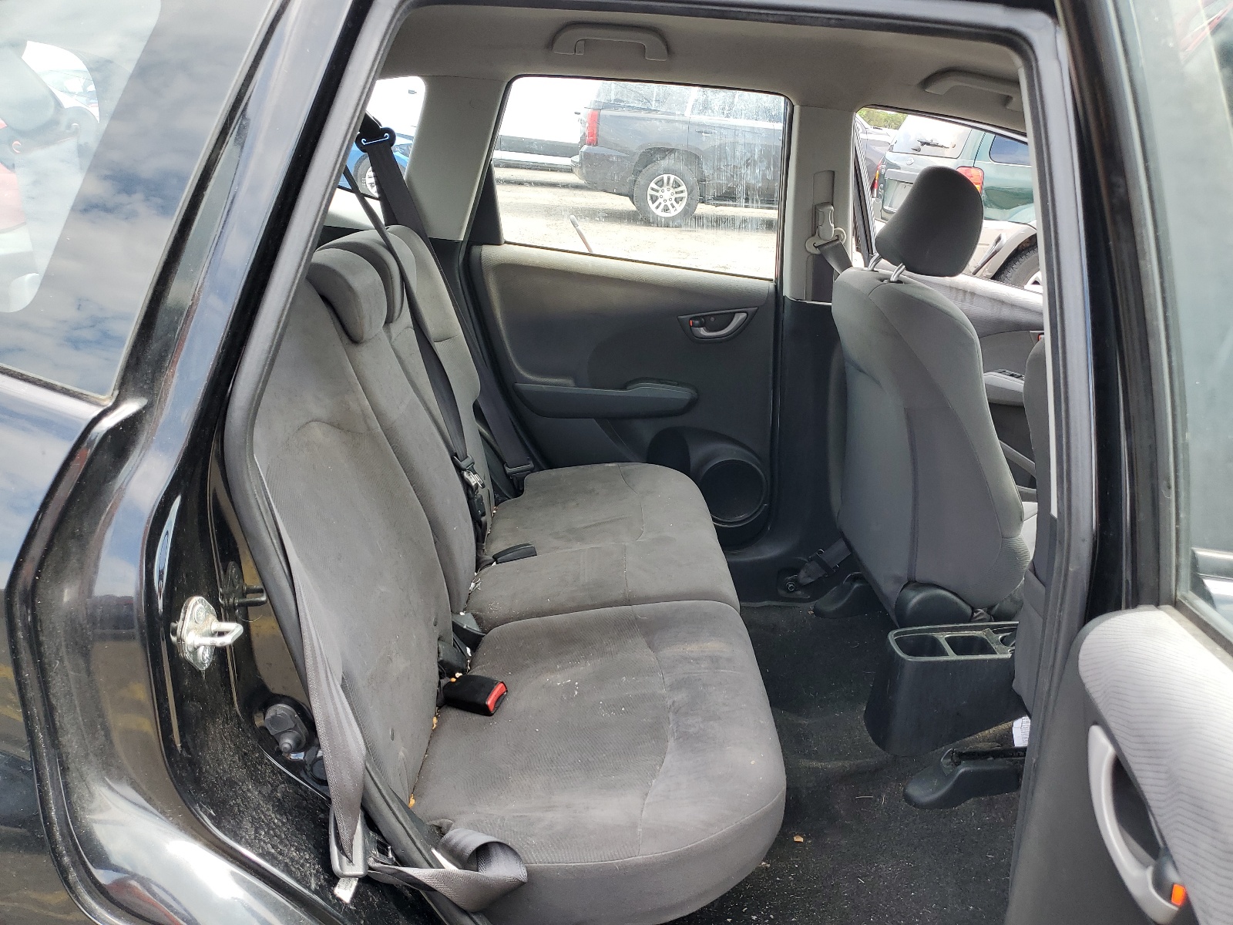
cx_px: 616
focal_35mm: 26
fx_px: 926
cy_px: 462
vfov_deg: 53.1
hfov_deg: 67.3
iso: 50
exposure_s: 1/286
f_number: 1.5
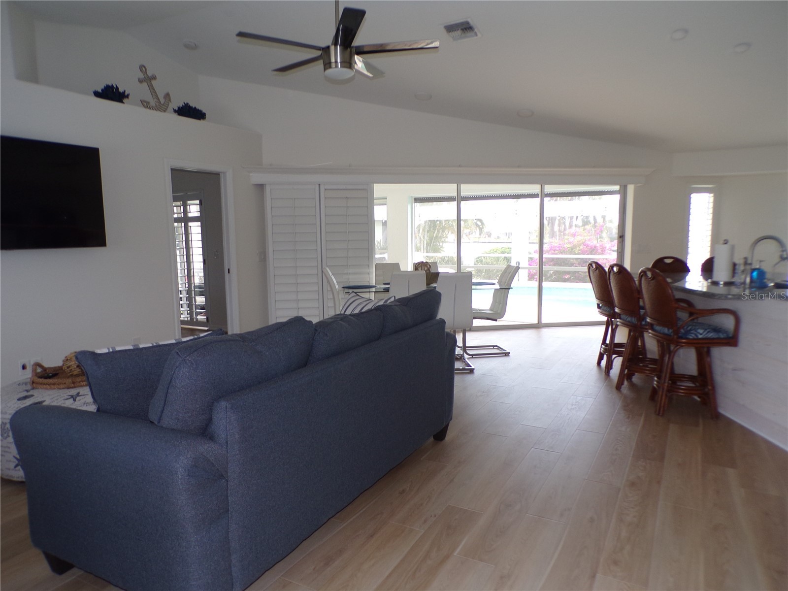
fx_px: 546
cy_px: 296
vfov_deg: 56.8
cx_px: 394
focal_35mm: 24
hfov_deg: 71.6
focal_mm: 4.3
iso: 80
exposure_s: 1/34
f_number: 3
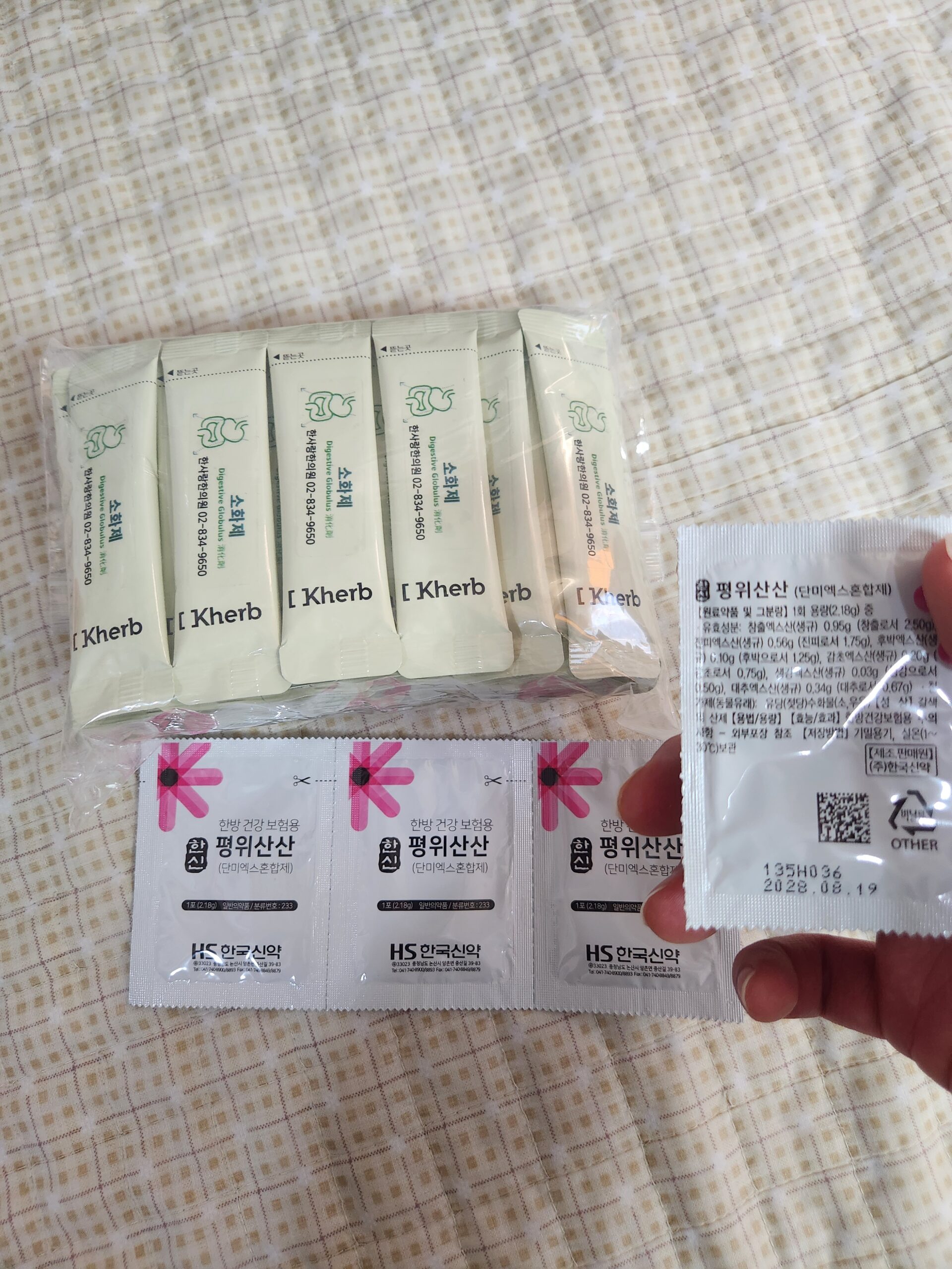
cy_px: 634
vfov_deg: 73.9
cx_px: 476
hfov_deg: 58.9
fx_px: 843
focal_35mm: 23
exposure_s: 1/120
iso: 320
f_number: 1.8
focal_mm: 5.4
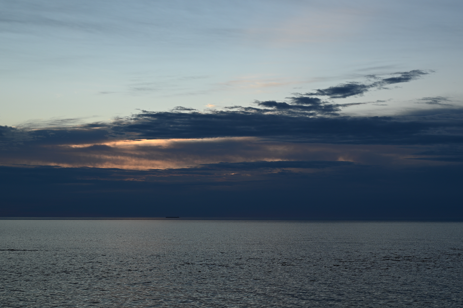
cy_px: 146
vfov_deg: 20.0
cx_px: 281
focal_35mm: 68
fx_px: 874
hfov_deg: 29.6
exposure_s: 1/200
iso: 100
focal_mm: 43
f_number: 4
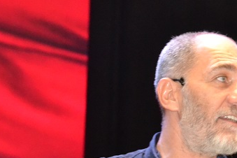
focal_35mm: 210
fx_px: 1382
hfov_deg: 9.7
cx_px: 234
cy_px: 209
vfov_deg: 6.5
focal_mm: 50
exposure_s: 1/60
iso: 3200
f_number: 4.8
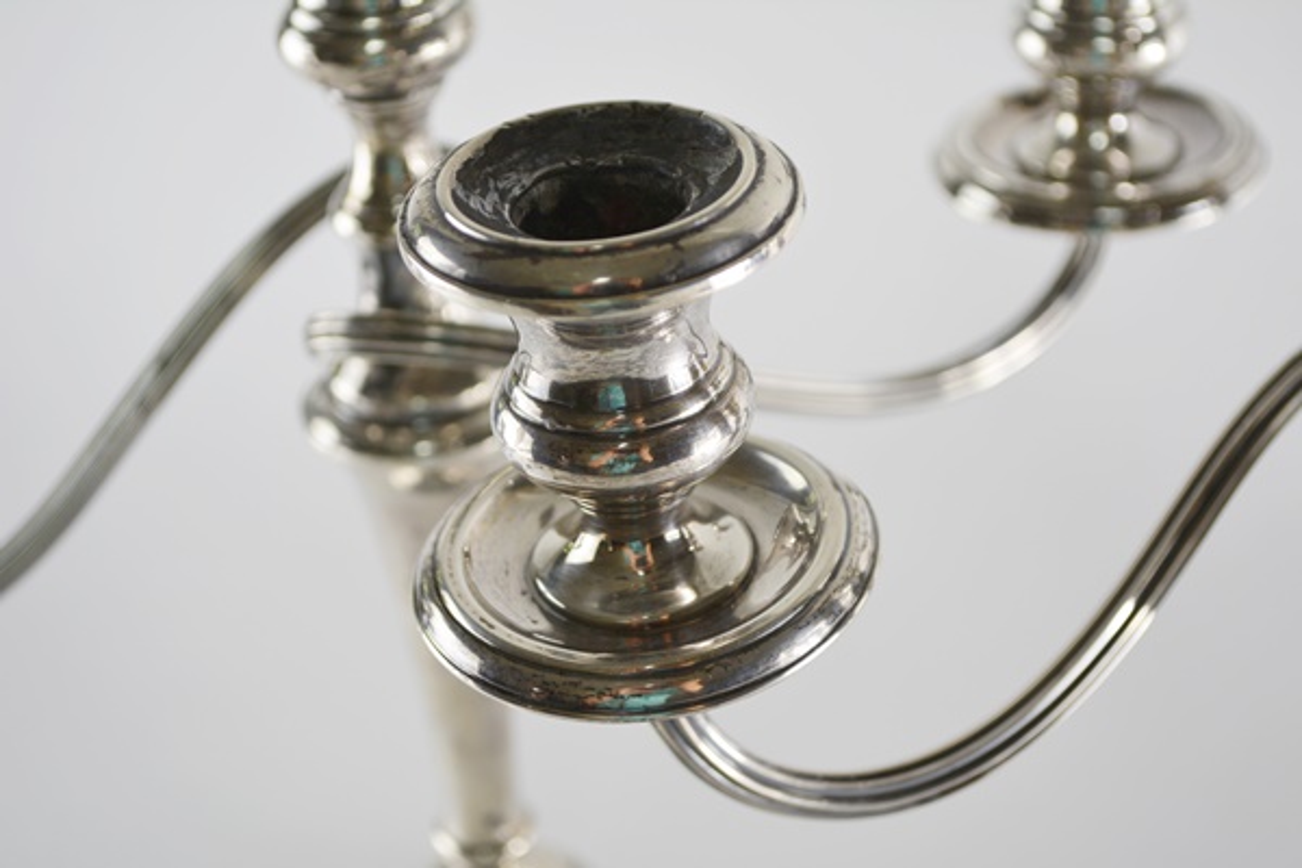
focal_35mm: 68
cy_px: 434
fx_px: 2441
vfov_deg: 20.2
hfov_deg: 29.9
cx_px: 651
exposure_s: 1/125
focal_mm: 45
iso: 200
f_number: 5.6
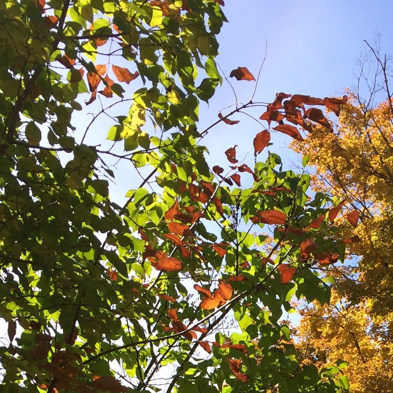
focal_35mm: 74
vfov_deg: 20.9
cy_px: 530
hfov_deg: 22.8
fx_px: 951
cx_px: 354
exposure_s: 1/1414
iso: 32
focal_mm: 4.15
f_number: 2.2
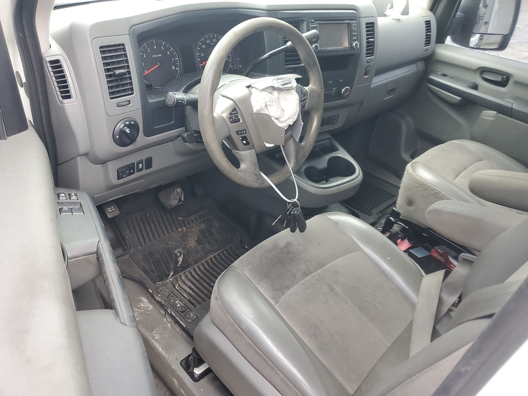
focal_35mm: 26
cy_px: 198
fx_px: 397
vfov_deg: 53.1
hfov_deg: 67.3
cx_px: 264
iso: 75
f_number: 1.5
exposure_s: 1/120
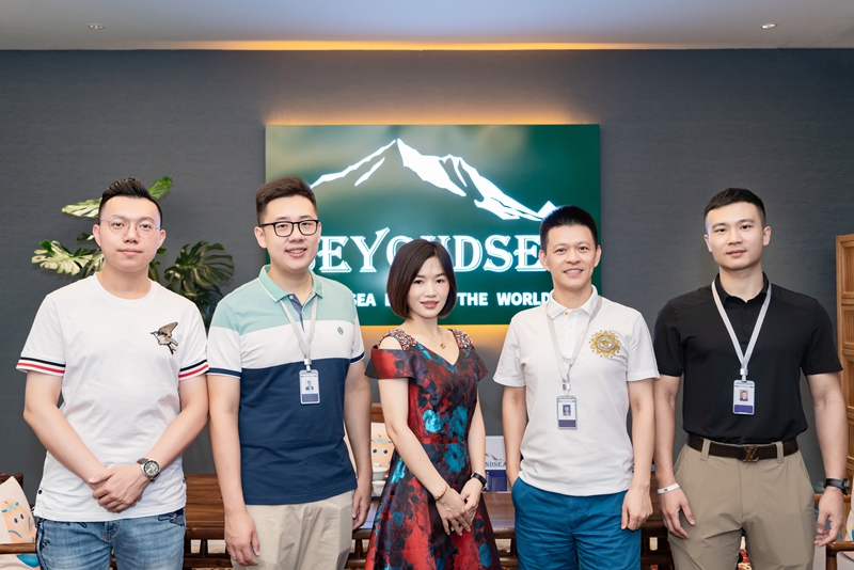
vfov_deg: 37.9
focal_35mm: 35
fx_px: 831
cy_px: 285
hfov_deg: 54.4
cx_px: 427
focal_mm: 35
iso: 500
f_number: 4
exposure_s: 1/80
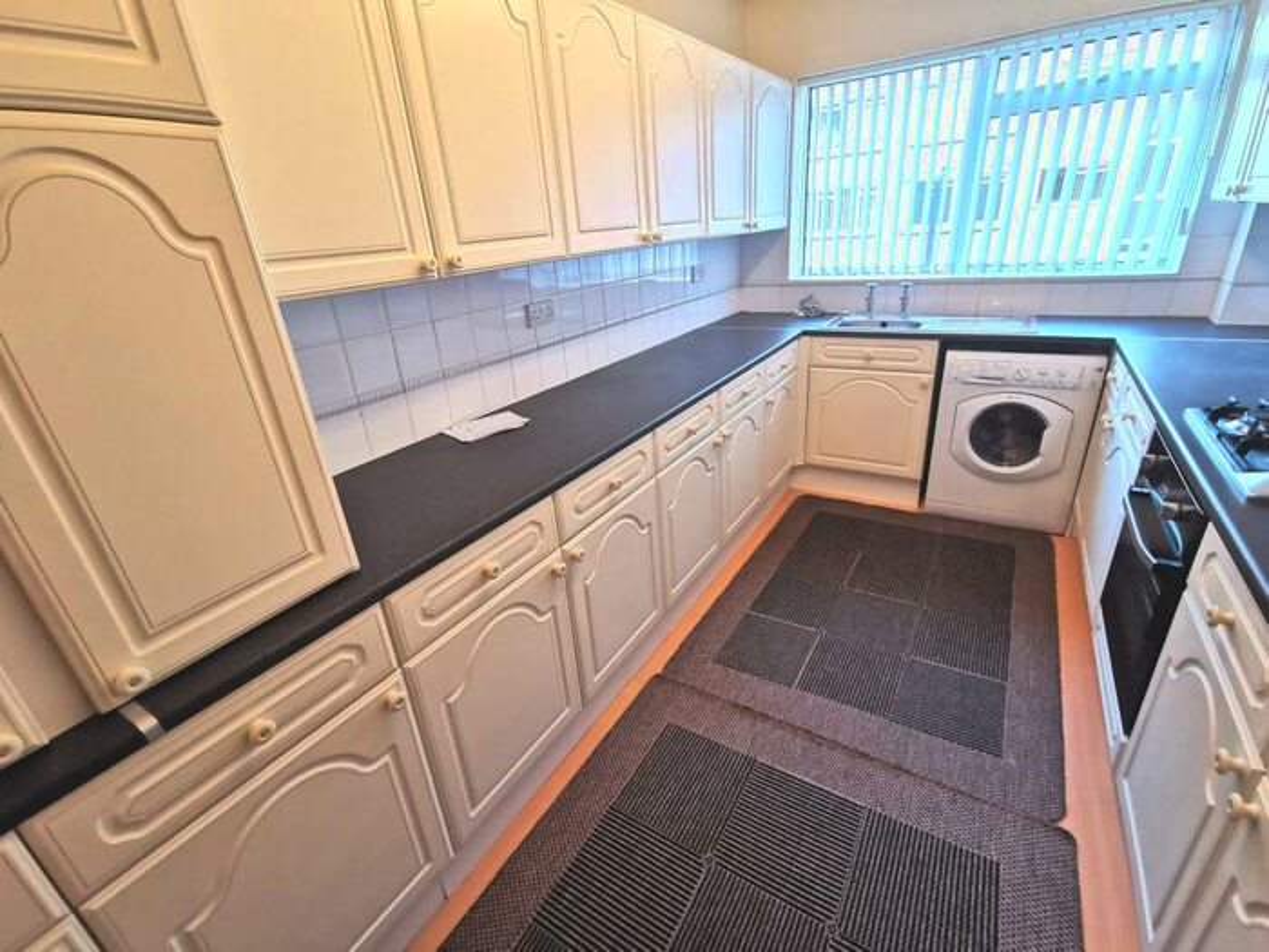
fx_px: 587
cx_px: 634
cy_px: 476
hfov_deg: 94.5
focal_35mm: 16
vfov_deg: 78.1
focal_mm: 2.35
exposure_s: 1/33.3
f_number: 2.2
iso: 320
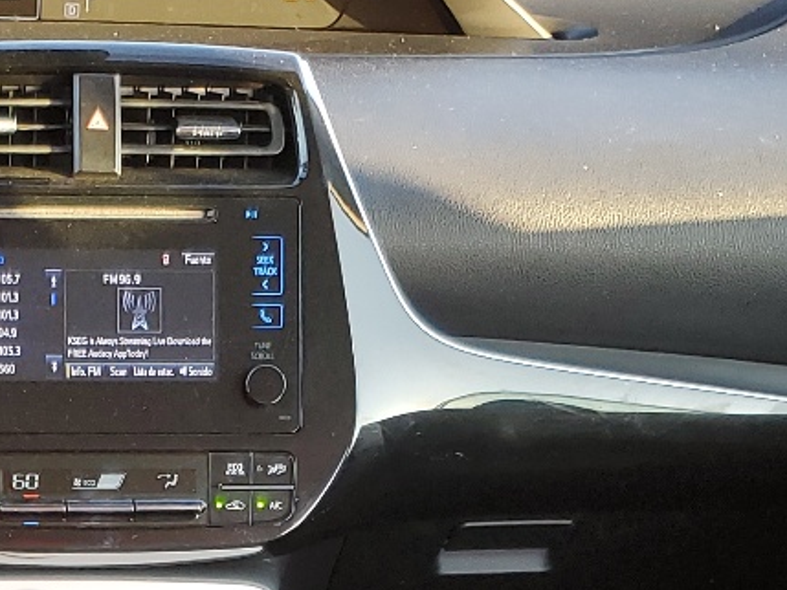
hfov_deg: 19.7
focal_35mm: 97
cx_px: 28
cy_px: 863
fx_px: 2206
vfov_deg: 14.3
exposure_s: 1/60.2
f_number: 1.5
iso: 56
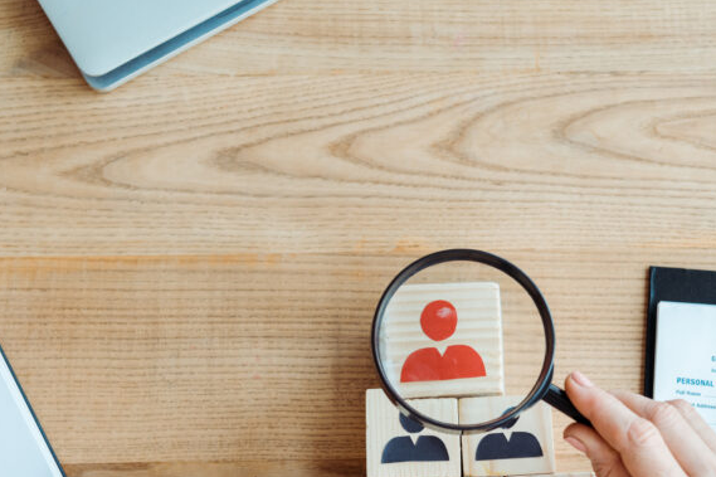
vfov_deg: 15.0
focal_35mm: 90
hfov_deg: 22.5
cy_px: 416
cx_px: 479
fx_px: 1789
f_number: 4
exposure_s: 1/160
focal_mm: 50
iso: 320
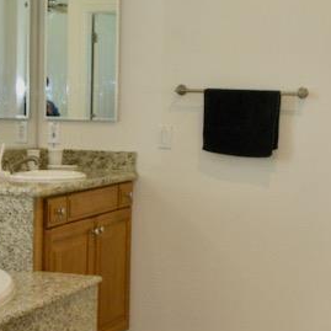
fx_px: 1136
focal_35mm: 105
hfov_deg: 16.6
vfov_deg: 16.6
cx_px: 122
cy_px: 212
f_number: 3.6
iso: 100
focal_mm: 10.5
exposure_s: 1/40
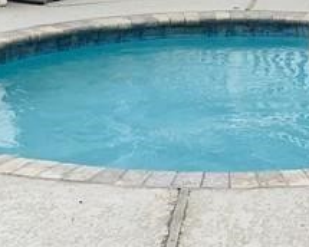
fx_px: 1107
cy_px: -118
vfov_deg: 12.2
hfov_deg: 15.8
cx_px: 247
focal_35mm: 121
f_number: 1.8
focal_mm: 4.25
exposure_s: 1/541
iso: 32
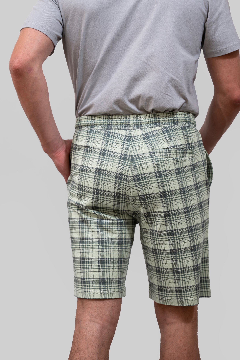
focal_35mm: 85
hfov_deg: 16.1
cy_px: 180
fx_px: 850
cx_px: 120
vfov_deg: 23.9
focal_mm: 85
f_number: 4
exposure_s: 1/200
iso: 800
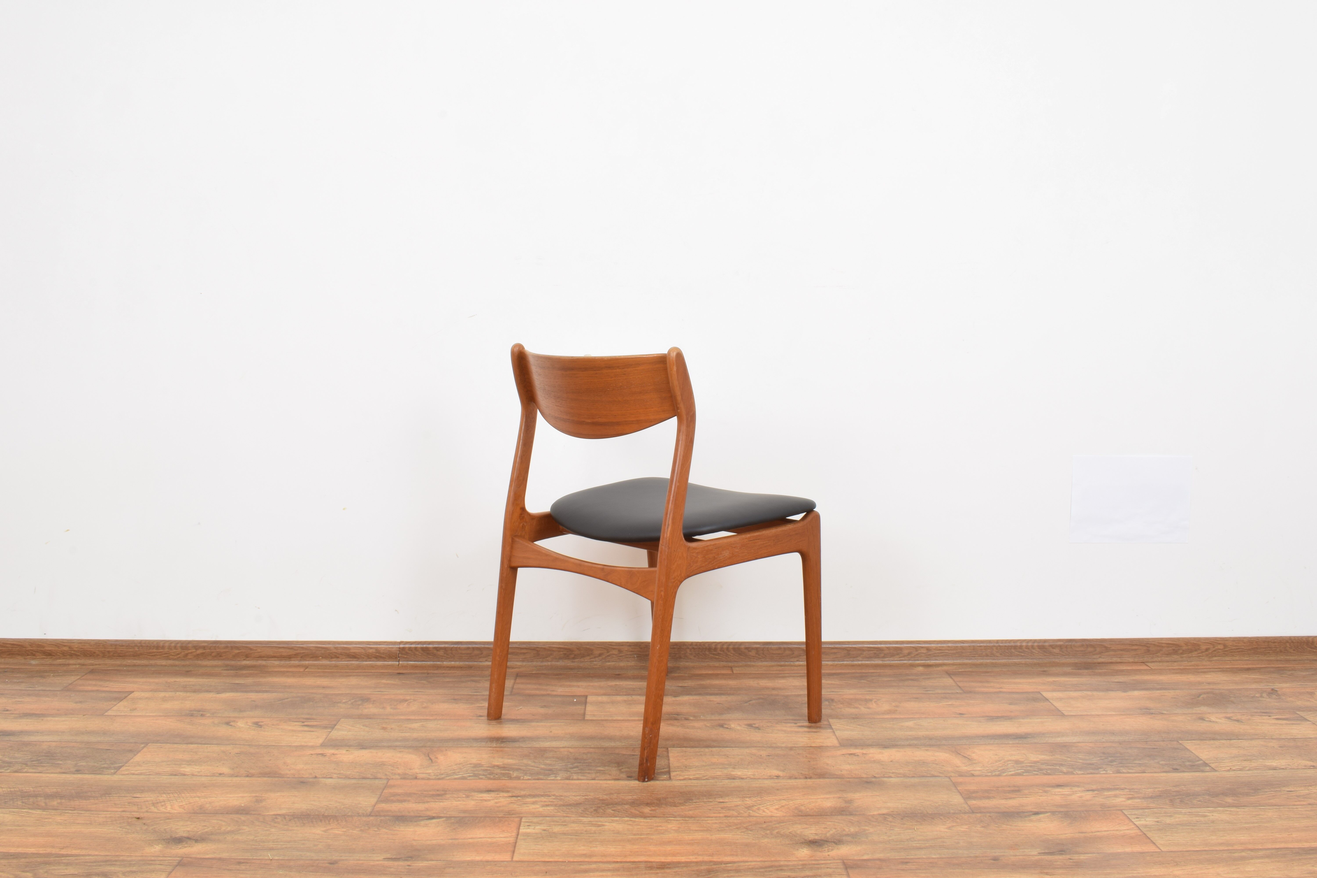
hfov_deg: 57.2
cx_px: 658
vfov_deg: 40.0
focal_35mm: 33
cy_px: 439
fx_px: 1207
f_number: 25
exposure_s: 4
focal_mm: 22
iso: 100
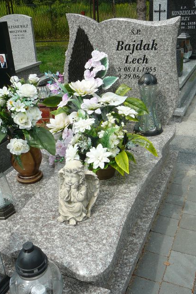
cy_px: 147
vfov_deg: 51.9
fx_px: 302
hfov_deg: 35.9
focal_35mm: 37
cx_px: 92
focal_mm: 5.2
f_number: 5
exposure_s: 1/500
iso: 80
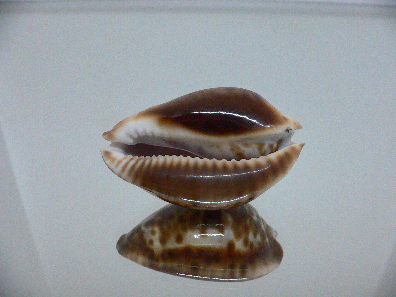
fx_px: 400
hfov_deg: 52.6
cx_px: 198
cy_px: 148
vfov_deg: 40.7
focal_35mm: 35
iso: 200
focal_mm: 4.6
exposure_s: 1/60
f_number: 2.8
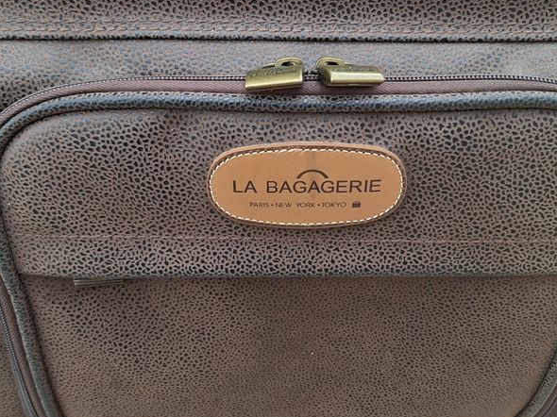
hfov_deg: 47.8
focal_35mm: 39
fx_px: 627
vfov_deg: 36.7
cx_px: 260
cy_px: 166
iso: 50
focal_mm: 5.54
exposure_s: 1/228
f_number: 1.8
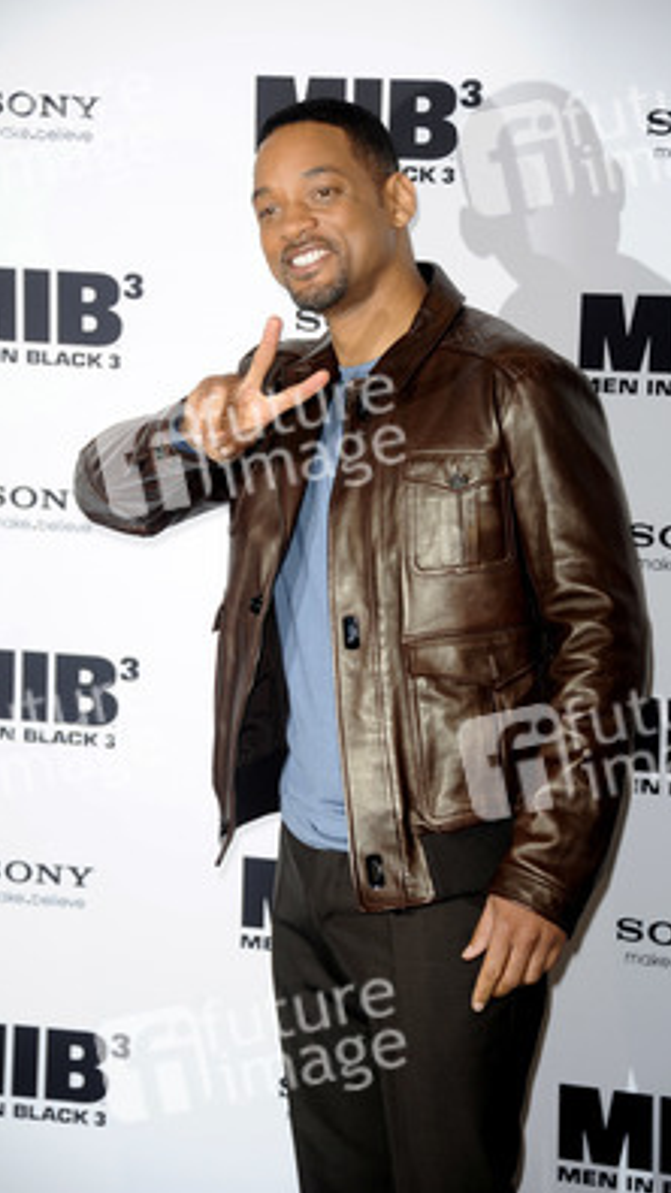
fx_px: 3893
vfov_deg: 17.4
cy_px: 598
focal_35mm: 123
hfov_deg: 9.9
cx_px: 339
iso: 800
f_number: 5.6
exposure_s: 1/160
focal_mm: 116
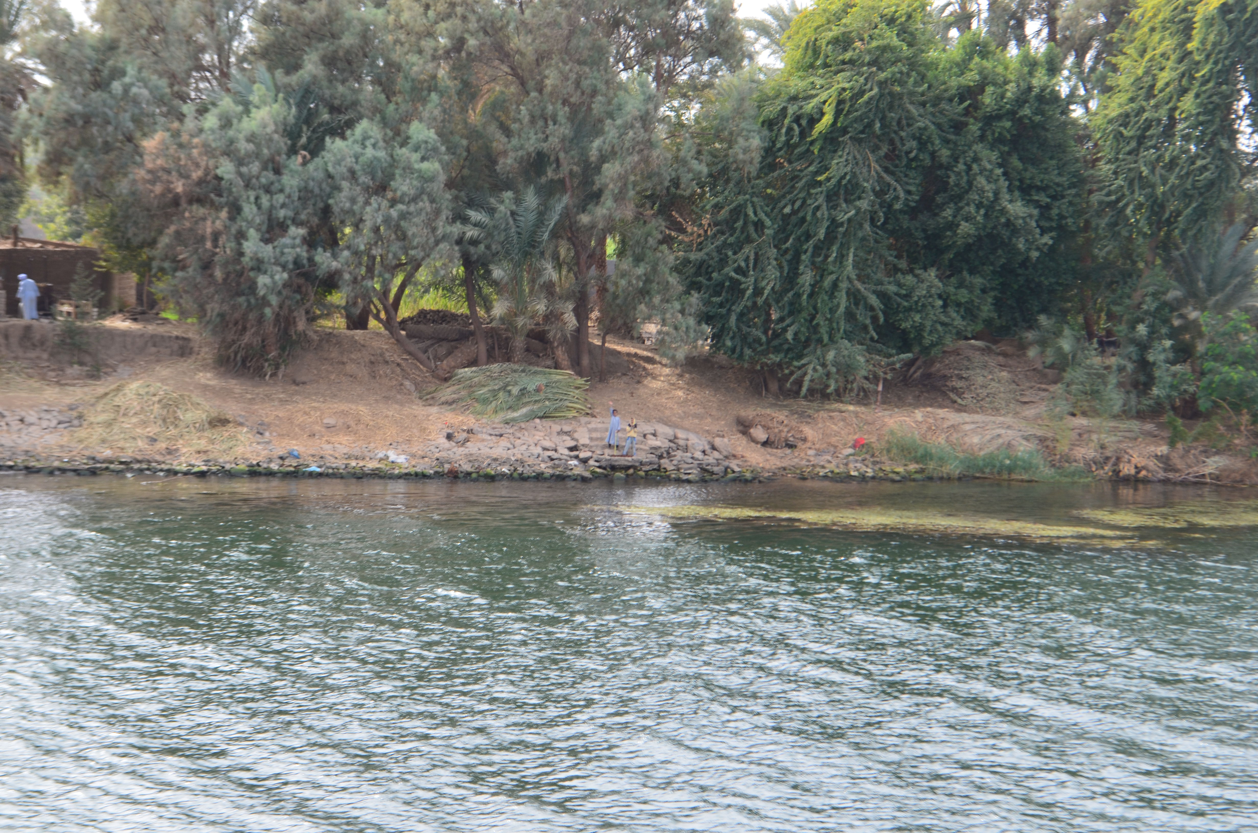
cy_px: 416
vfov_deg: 16.5
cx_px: 629
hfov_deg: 24.7
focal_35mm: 82
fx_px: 2877
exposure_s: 1/80
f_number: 10
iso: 200
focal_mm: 55
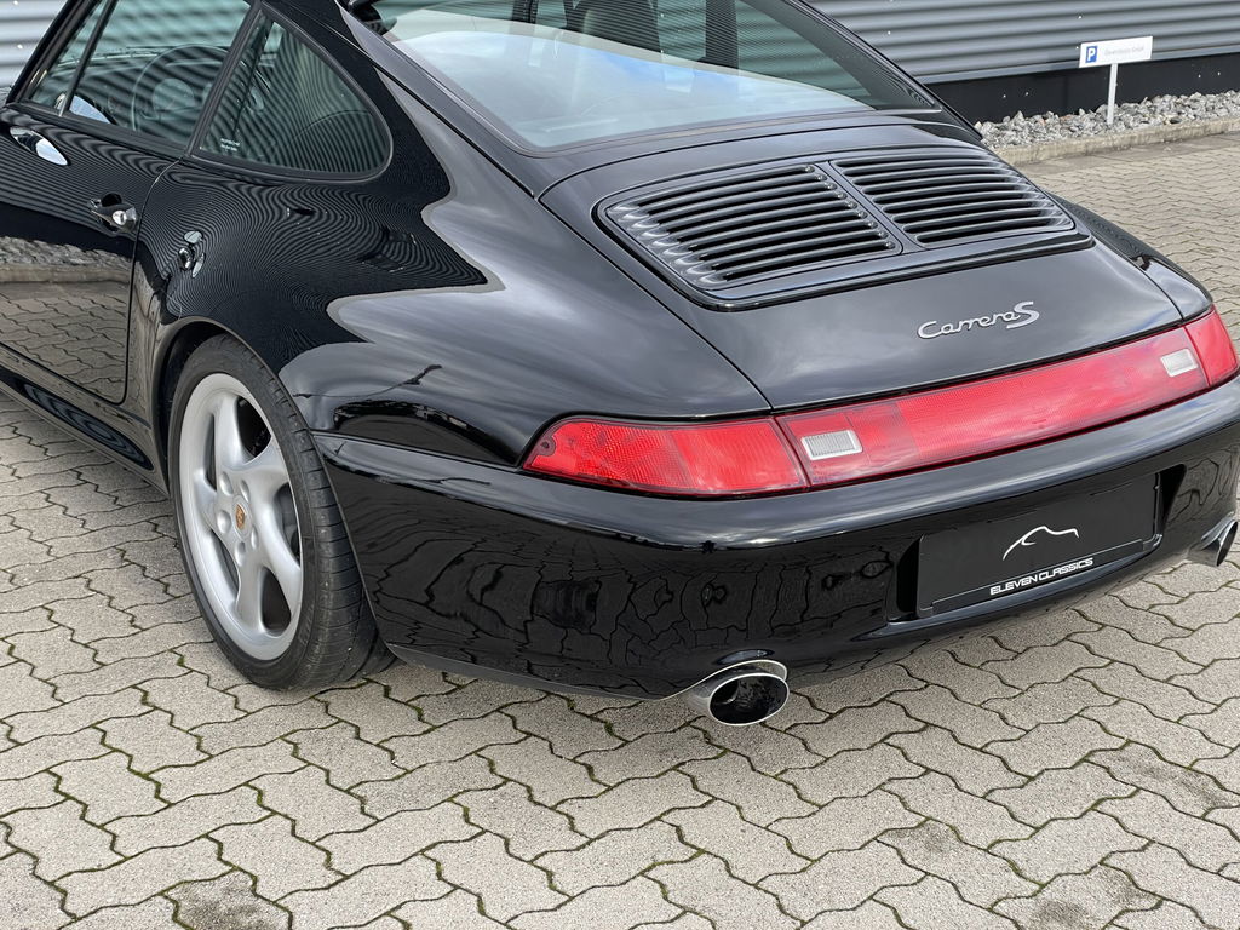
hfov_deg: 36.8
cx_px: 620
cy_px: 465
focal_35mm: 52
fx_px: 1863
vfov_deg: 28.0
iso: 32
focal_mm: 6
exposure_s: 1/99
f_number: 2
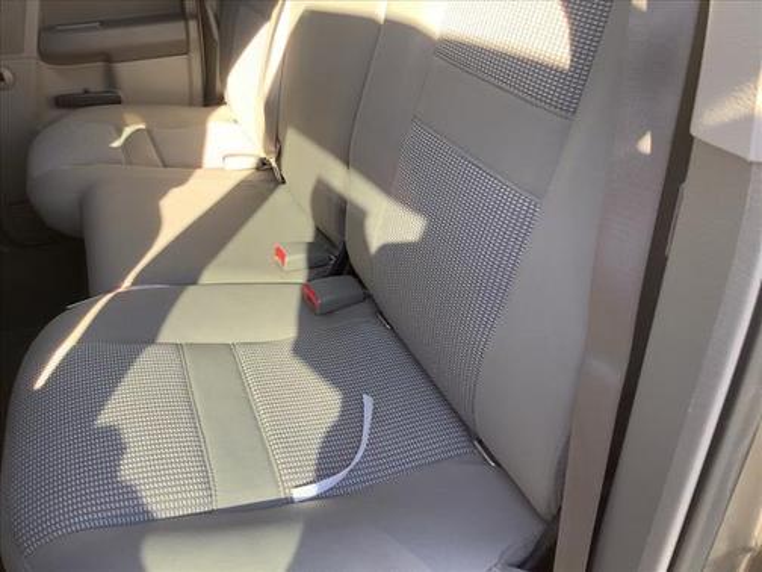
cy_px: 286
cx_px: 381
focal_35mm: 31
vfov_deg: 45.4
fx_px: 682
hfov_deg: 58.4
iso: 50
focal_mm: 3.3
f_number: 2.4
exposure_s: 1/120
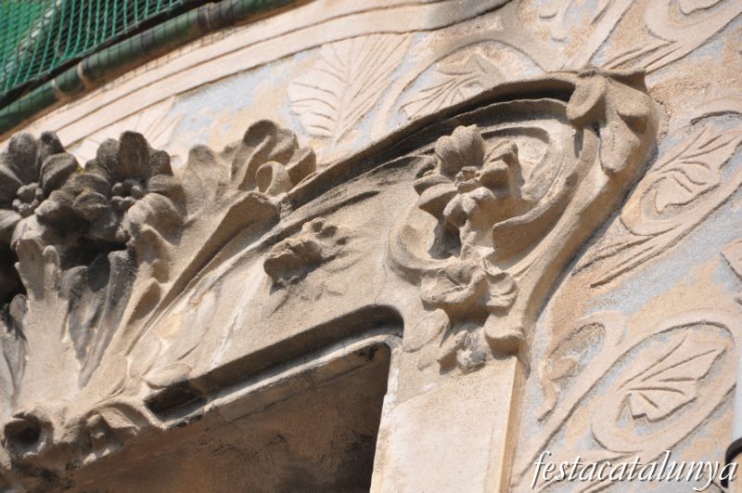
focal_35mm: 300
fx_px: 6175
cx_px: 371
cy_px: 246
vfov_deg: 4.6
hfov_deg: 6.9
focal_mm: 200
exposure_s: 1/640
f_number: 6.3
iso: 200
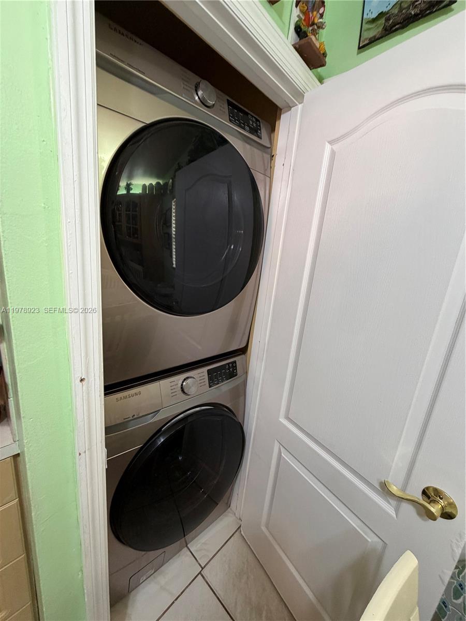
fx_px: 251
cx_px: 233
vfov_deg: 102.1
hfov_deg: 85.7
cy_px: 310
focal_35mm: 14
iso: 200
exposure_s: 1/60
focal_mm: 2.22
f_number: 2.2
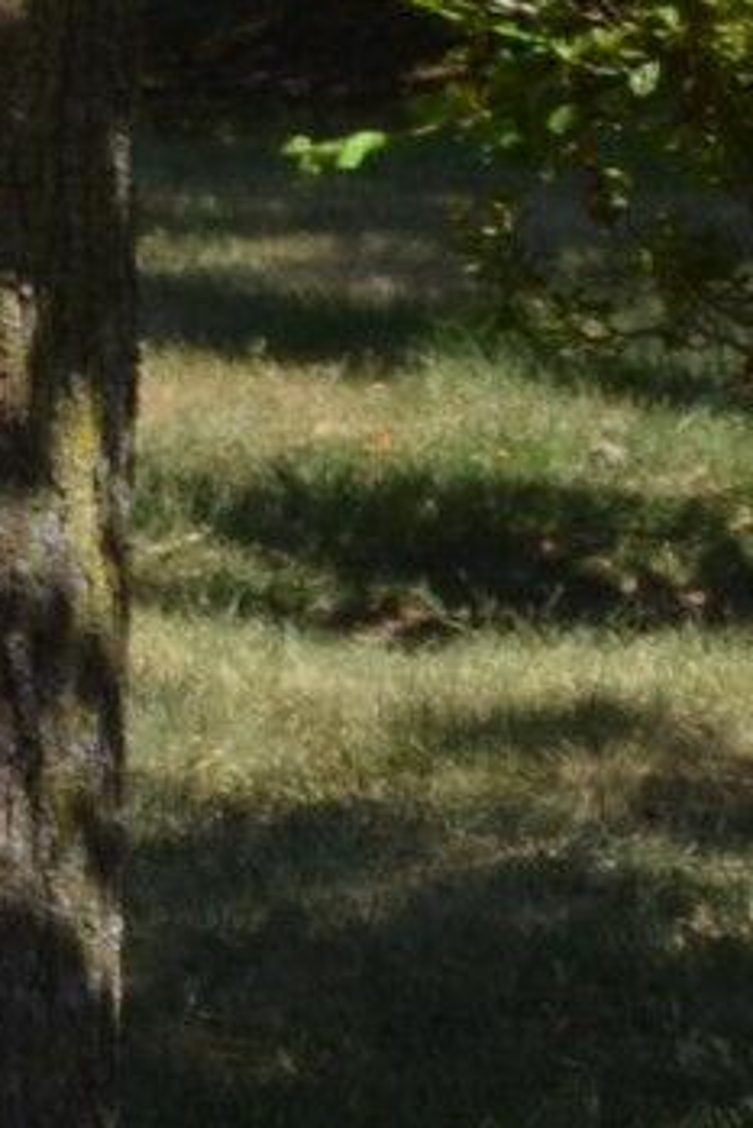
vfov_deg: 4.5
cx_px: 2304
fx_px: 14461
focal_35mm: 461
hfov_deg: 2.9
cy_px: 516
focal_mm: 35
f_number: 9
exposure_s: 1/200
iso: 100
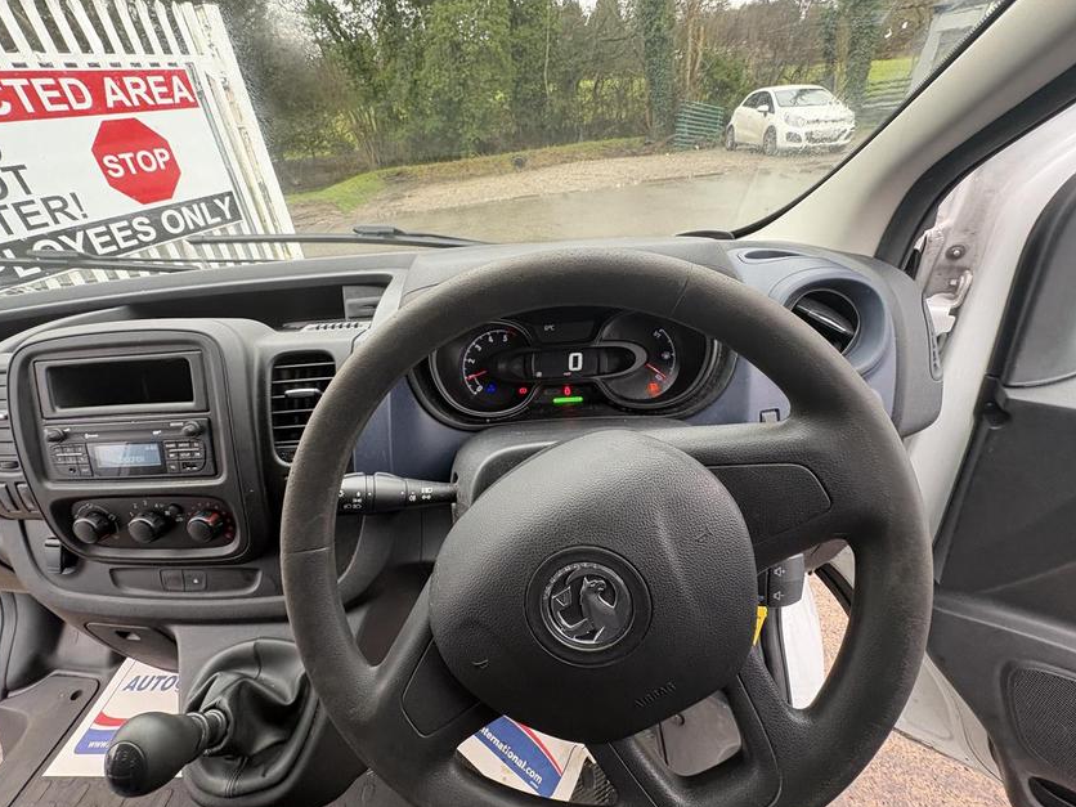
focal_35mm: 15
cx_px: 501
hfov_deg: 98.0
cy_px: 409
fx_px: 466
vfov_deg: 81.7
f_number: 2.2
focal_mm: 2.22
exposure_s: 1/89
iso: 200
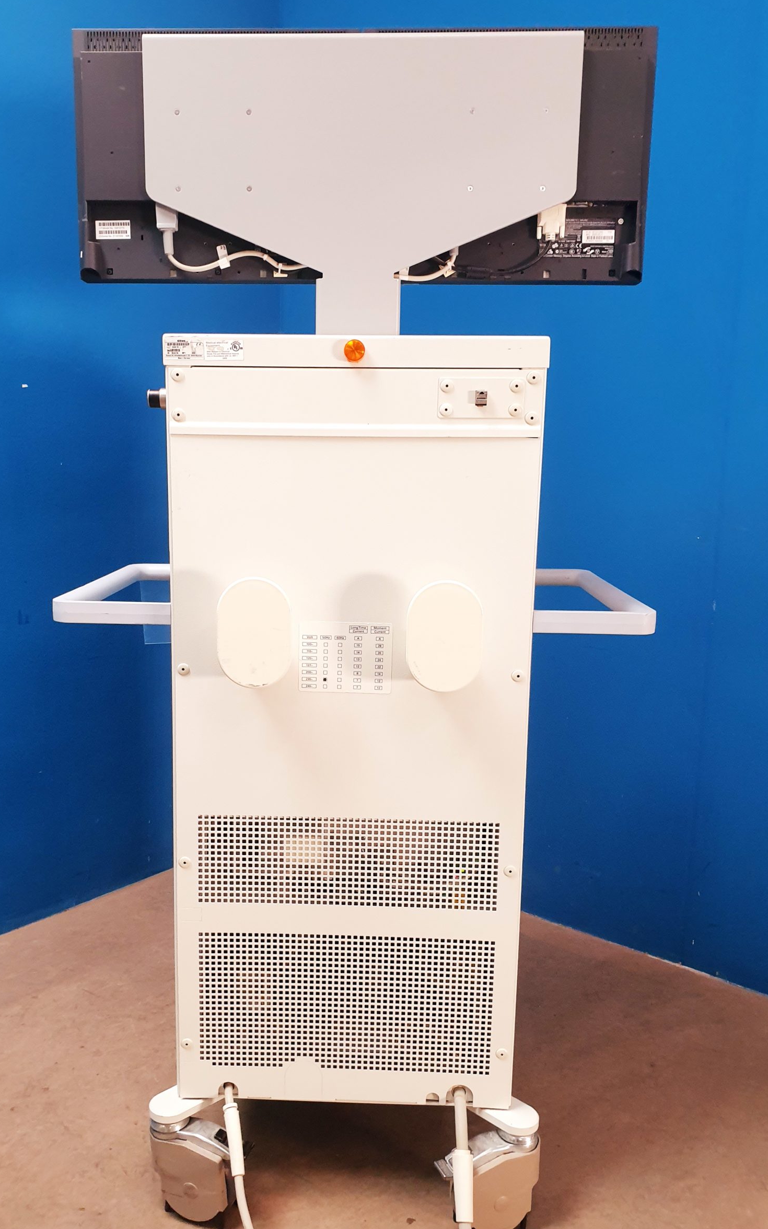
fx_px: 1005
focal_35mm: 30
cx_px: 337
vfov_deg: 62.9
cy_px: 648
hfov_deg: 41.8
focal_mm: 4.3
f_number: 2.4
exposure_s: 1/50
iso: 200
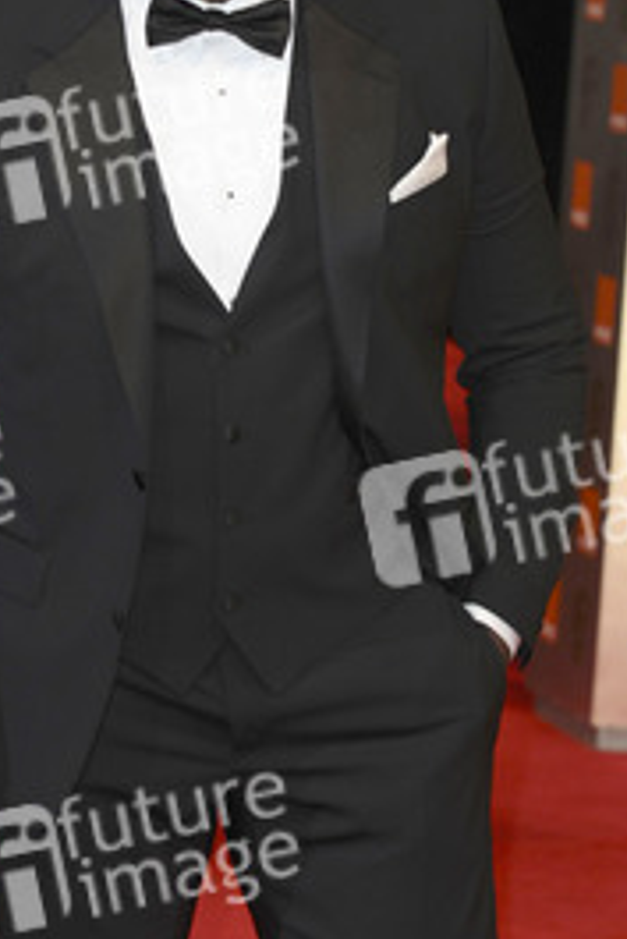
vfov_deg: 11.3
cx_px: 221
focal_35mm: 181
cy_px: 326
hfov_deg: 7.6
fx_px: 4722
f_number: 4.5
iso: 320
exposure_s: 1/160
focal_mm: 80
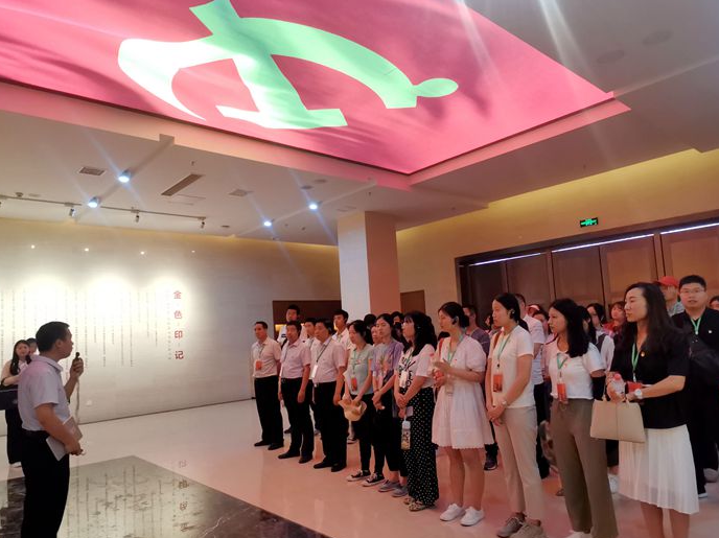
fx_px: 498
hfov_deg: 71.6
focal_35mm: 24
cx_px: 364
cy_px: 285
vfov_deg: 56.7
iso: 250
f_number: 2.2
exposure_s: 1/33.3
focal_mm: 2.23
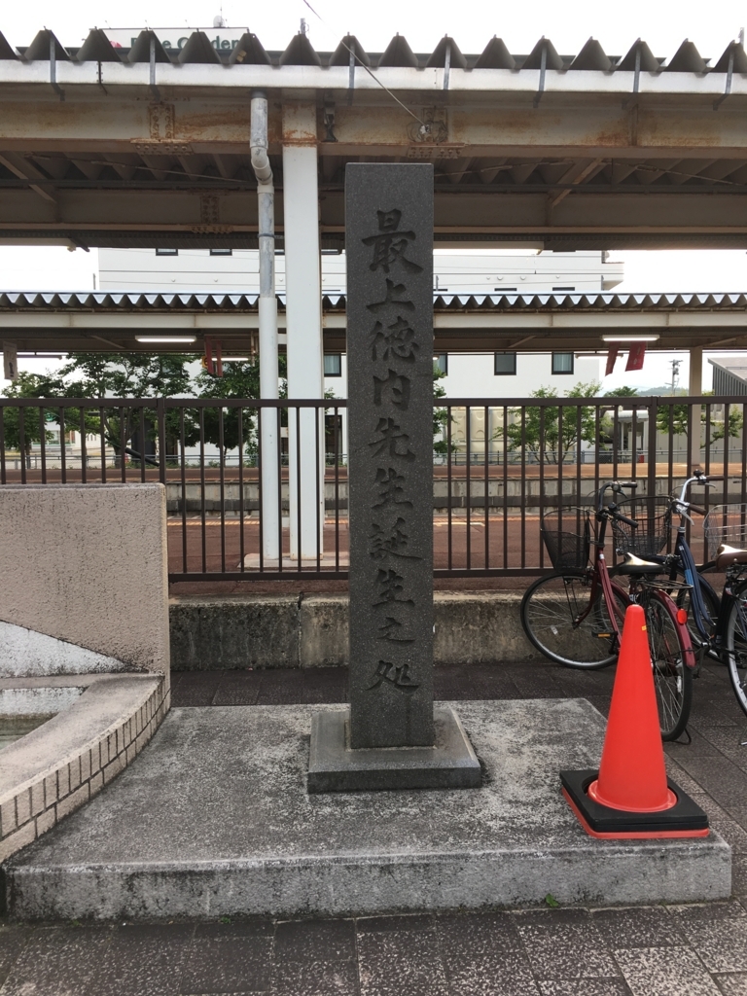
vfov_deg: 61.7
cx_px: 374
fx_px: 834
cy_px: 498
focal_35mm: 29
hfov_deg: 48.2
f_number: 2.2
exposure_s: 1/125
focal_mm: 4.15
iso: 25
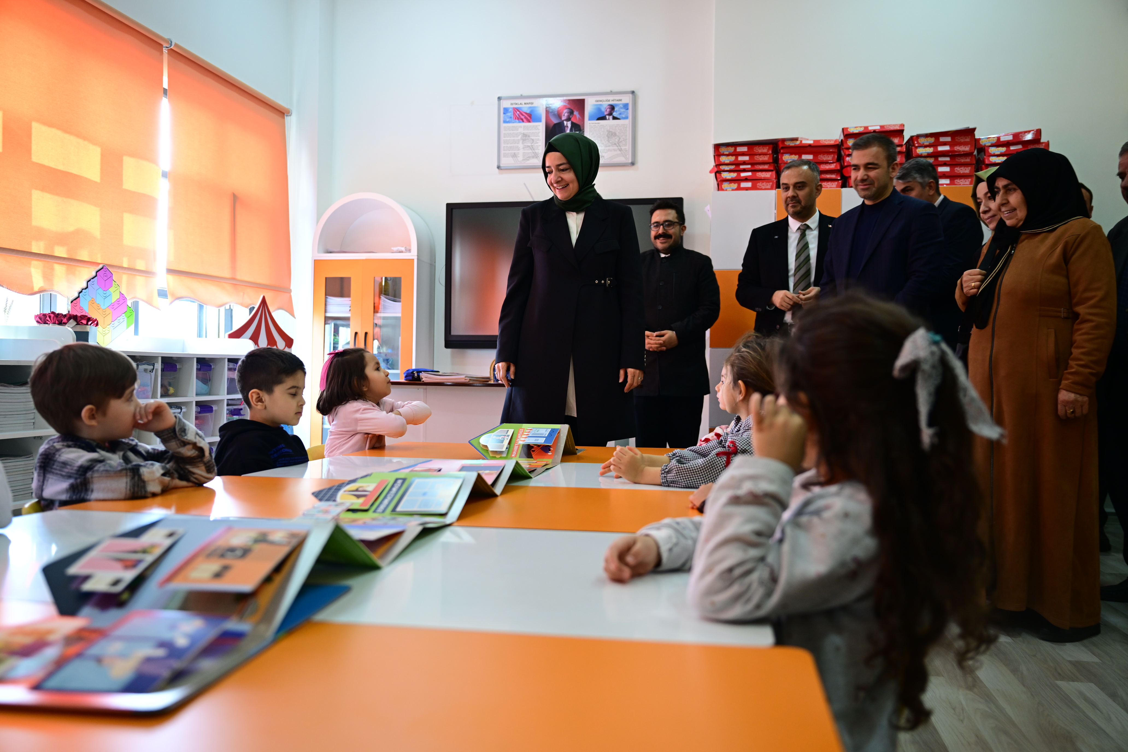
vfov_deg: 43.6
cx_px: 564
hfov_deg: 61.9
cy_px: 376
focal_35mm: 30
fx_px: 940
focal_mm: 30
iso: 800
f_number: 3.2
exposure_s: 1/80
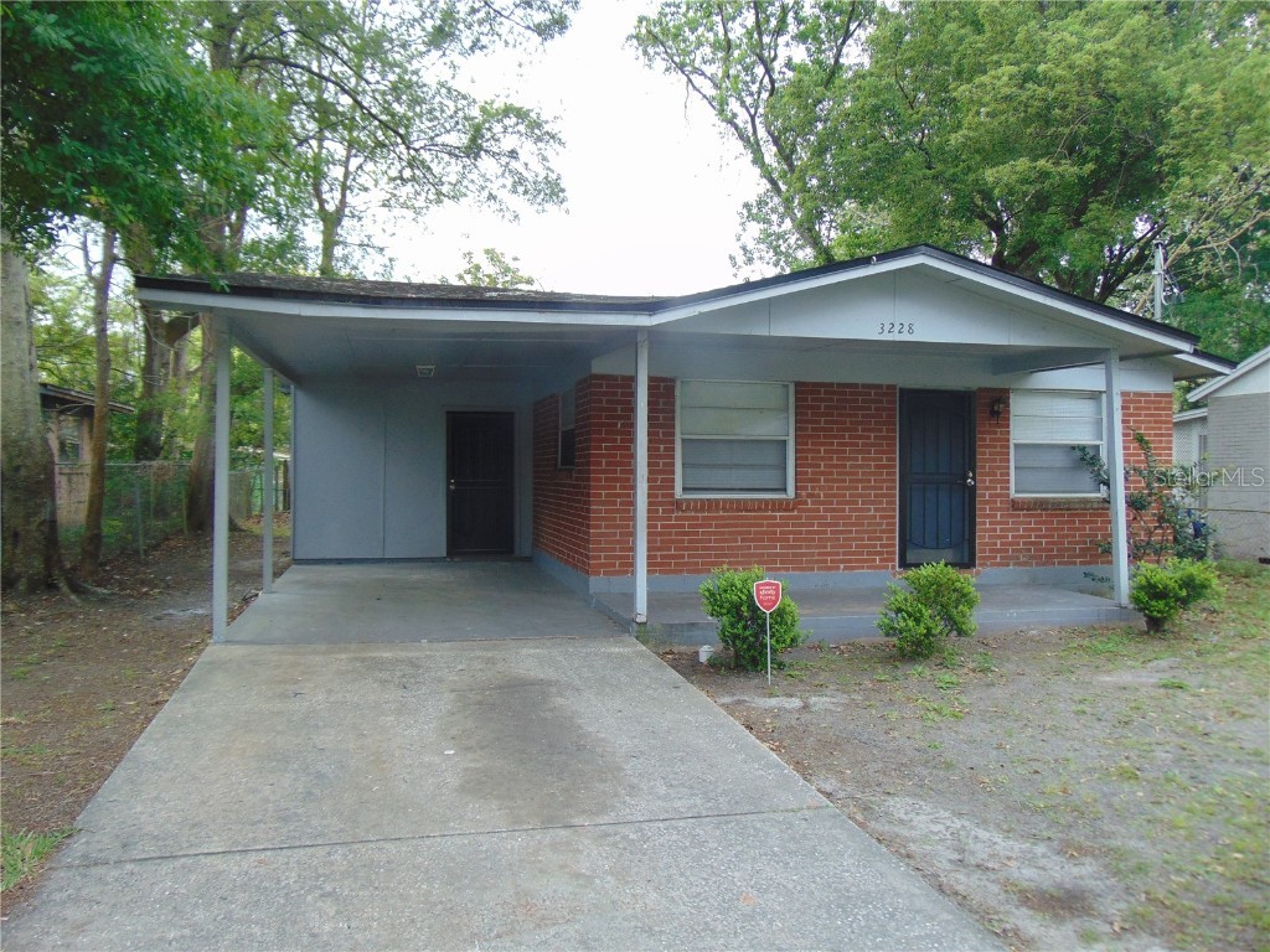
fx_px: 917
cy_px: 476
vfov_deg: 54.9
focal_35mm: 25
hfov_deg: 69.4
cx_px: 635
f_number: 3
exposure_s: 1/320
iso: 80
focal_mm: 4.5
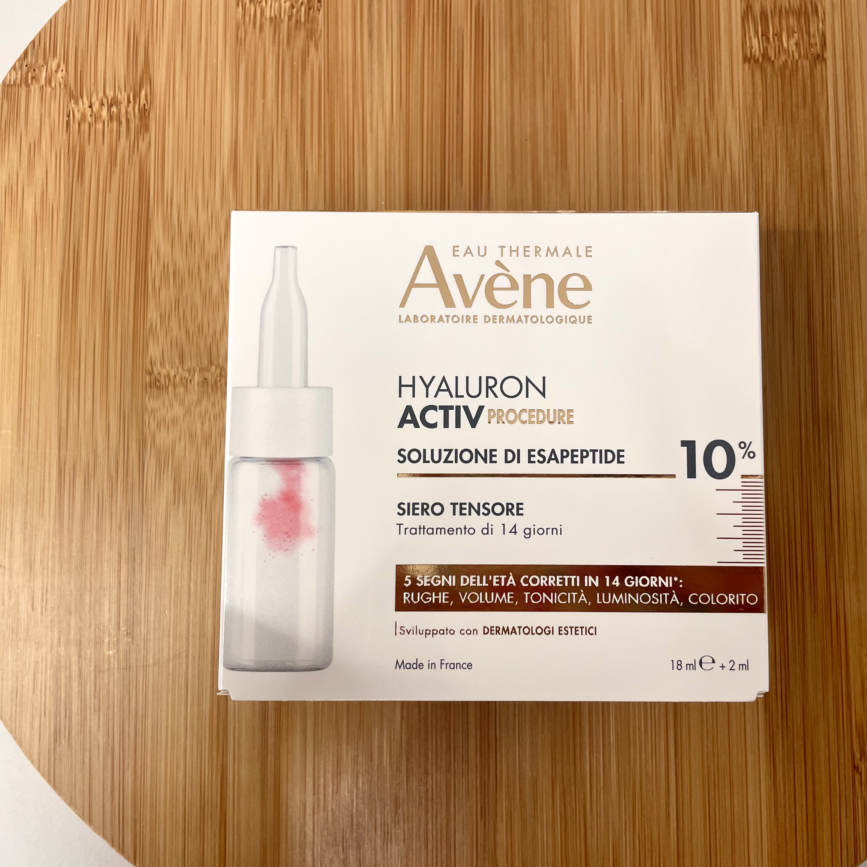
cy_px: 435
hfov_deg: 52.3
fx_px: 878
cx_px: 502
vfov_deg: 52.5
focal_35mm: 31
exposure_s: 1/100
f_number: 1.6
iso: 80
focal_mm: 4.2
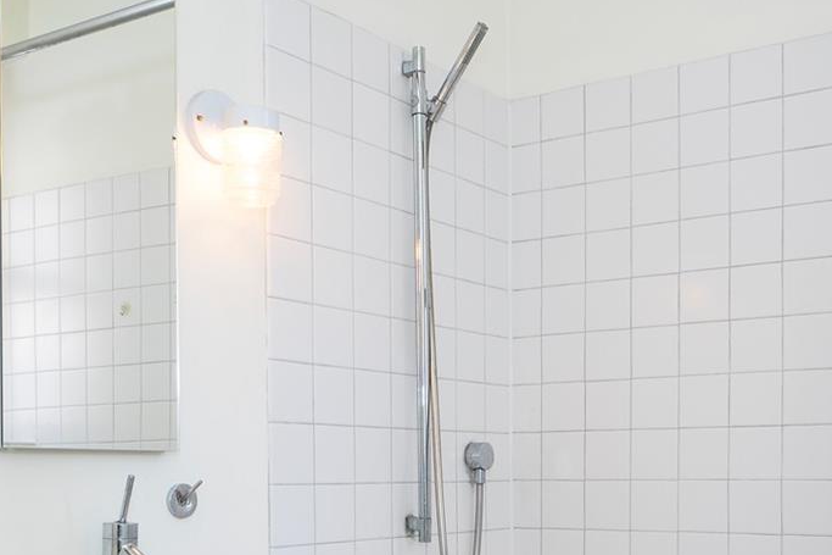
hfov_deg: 40.8
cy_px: 516
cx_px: 521
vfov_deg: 26.9
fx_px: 1109
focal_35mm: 48
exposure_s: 1/10
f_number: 9
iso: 320
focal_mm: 16
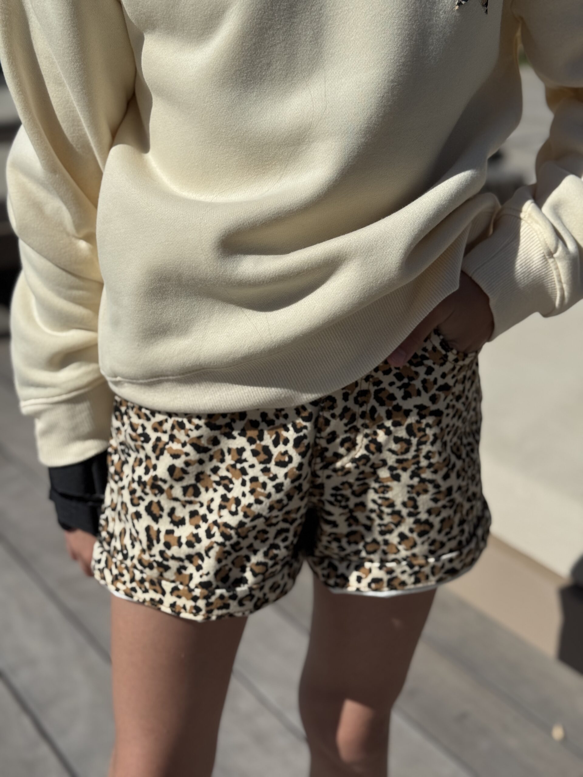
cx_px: 292
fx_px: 1078
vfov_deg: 39.7
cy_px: 388
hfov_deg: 30.3
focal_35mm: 48
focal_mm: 6.76
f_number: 1.78
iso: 80
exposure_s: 1/15385
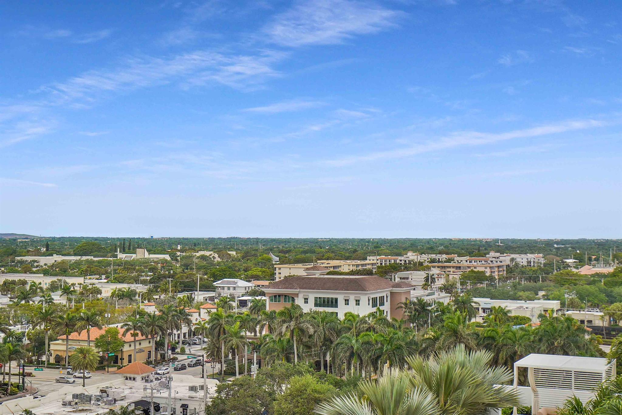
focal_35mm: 52
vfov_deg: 26.0
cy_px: 208
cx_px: 311
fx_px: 898
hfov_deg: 38.2
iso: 100
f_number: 8
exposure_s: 1/200
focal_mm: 35
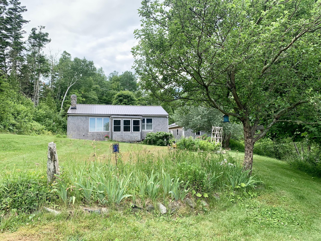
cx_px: 160
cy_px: 120
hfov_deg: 67.3
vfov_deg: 53.1
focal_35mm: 26
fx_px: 241
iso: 25
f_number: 1.8
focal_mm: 4.25
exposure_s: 1/749
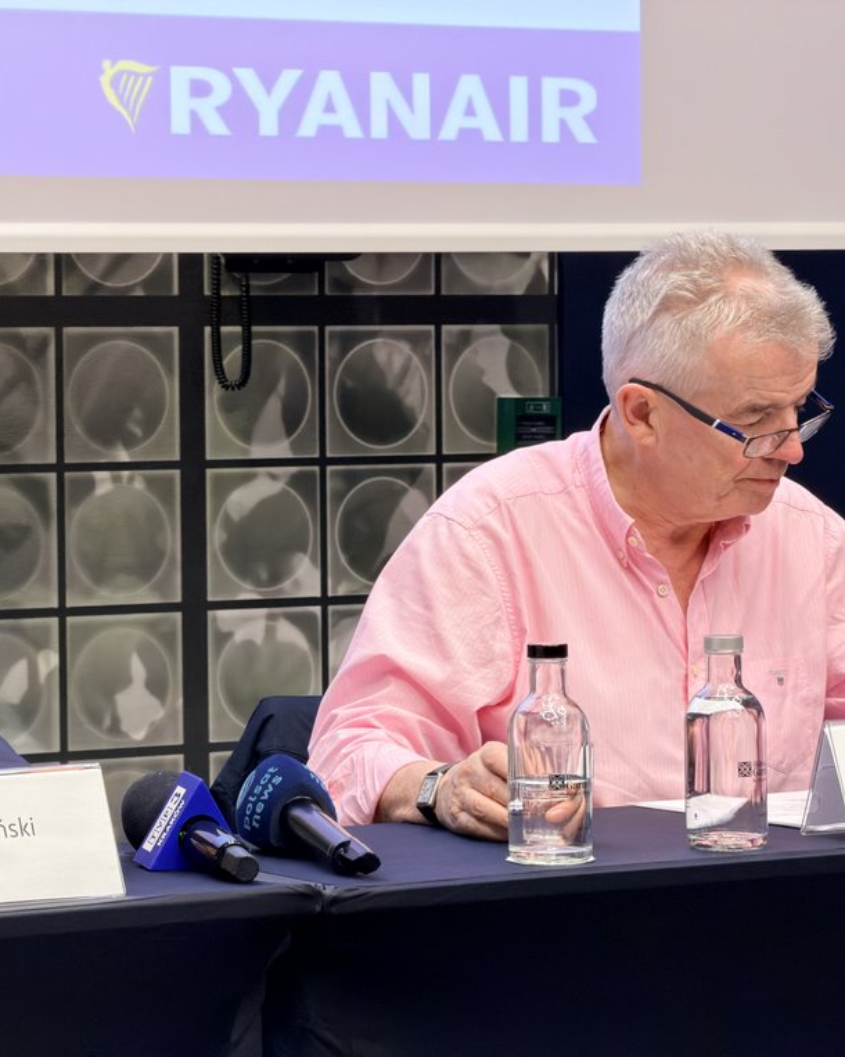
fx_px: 4097
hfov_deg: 11.7
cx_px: 175
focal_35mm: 131
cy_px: 526
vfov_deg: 14.7
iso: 250
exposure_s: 1/50
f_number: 2.8
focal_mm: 16.89
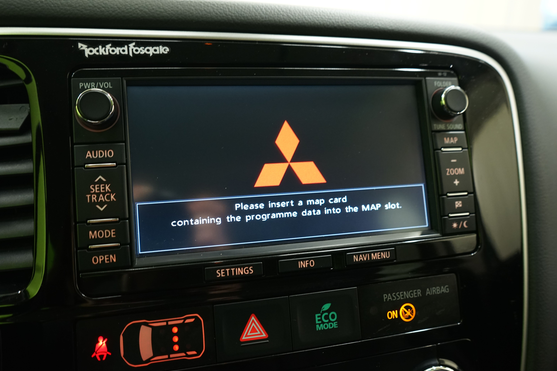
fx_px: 449
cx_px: 284
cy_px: 181
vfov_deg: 45.0
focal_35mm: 29
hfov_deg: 63.7
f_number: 5.6
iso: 1250
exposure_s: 1/13
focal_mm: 28
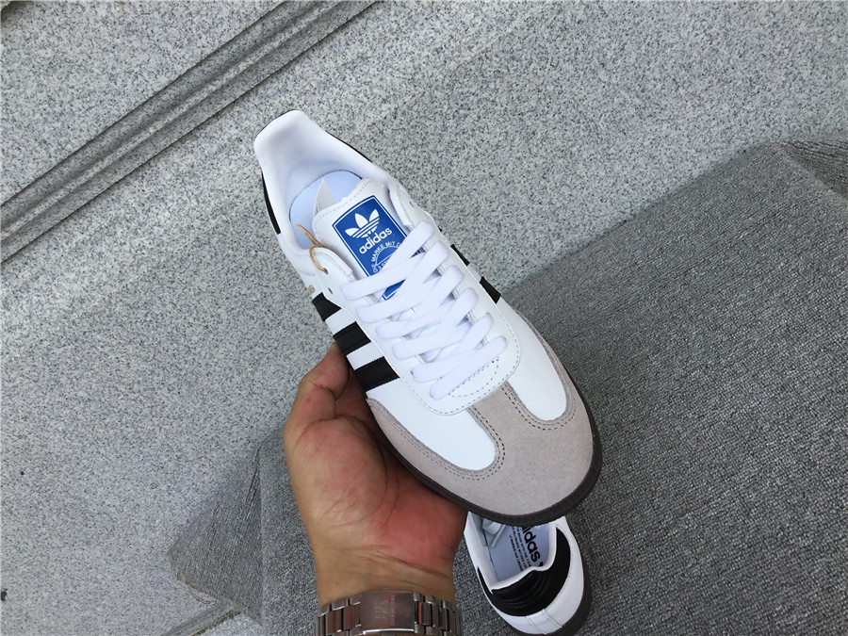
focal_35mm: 31
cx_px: 424
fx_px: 759
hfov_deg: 58.4
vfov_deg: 45.4
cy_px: 318
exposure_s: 1/543
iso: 25
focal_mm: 3.3
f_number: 2.4
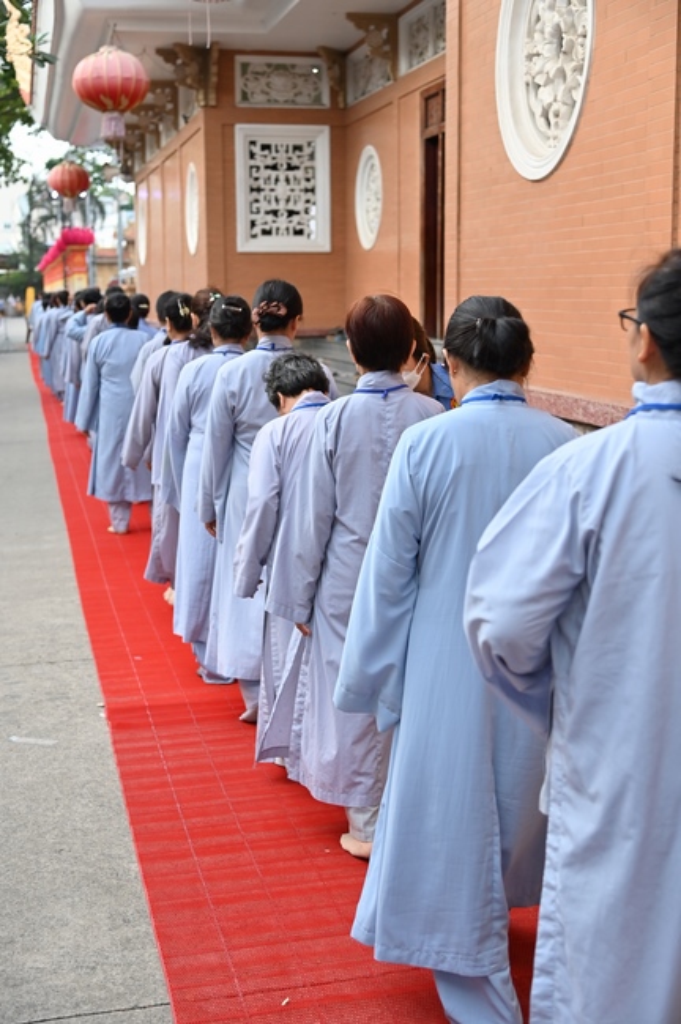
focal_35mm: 48
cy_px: 512
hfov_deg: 28.0
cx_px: 340
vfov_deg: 41.2
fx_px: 1365
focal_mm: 48
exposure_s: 1/100
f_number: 4
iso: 400
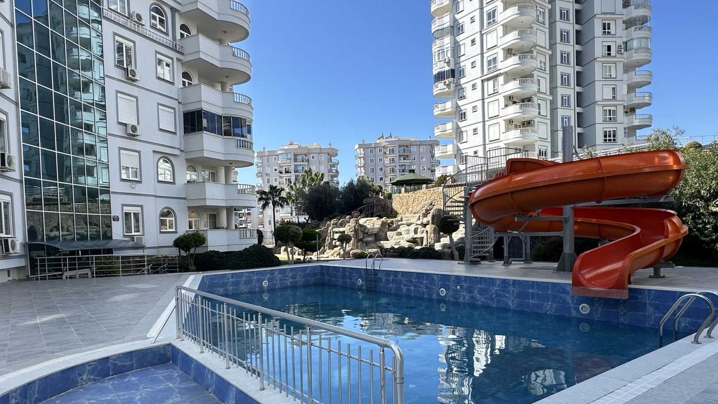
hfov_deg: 76.3
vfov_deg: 47.3
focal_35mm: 24
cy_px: 251
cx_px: 340
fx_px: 457
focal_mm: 2.22
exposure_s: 1/626
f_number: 2.2
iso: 40
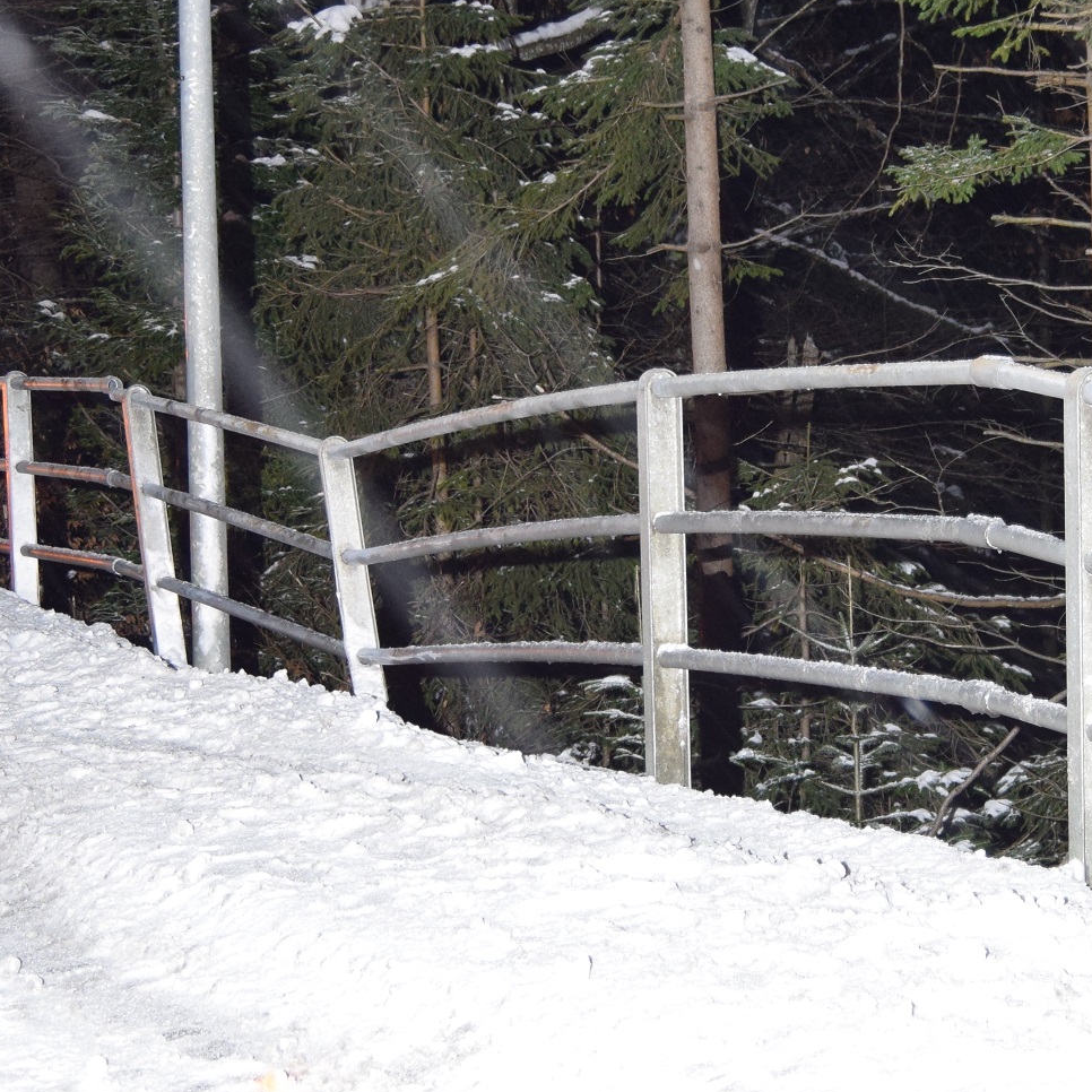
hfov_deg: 18.3
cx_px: 547
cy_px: 520
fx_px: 3391
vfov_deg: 18.3
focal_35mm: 95
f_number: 3.8
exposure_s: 1.3
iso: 640
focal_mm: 24
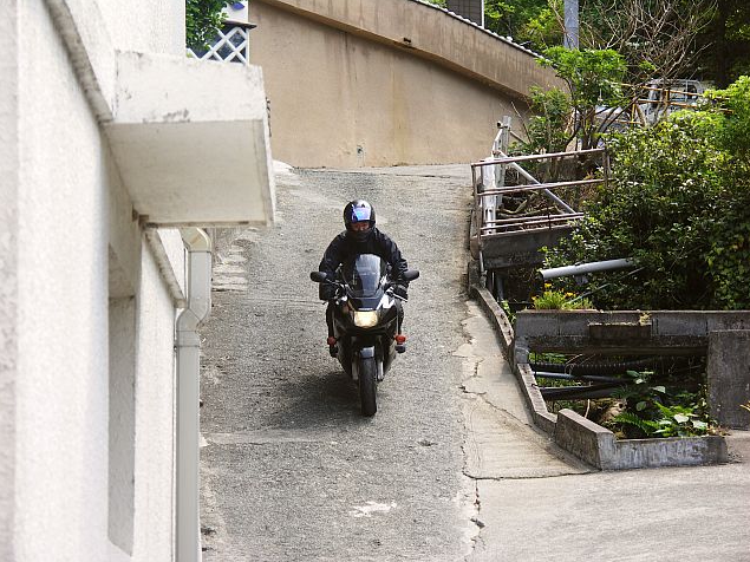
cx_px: 376
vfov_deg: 10.8
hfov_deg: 14.4
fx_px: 2968
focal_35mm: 137
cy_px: 280
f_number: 3.5
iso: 50
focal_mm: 35.2
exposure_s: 1/160
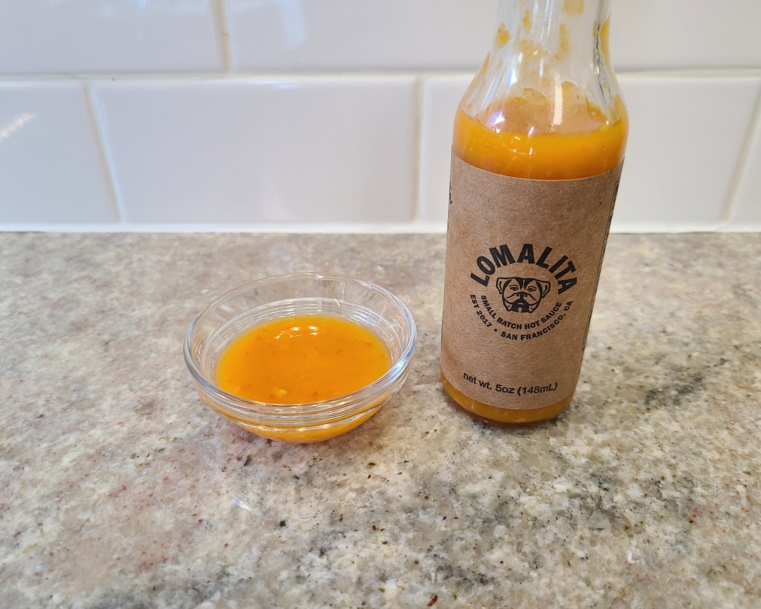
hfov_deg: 62.2
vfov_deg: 51.5
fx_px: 631
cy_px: 311
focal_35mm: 28
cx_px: 368
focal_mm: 5.4
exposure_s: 1/59
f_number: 1.8
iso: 100
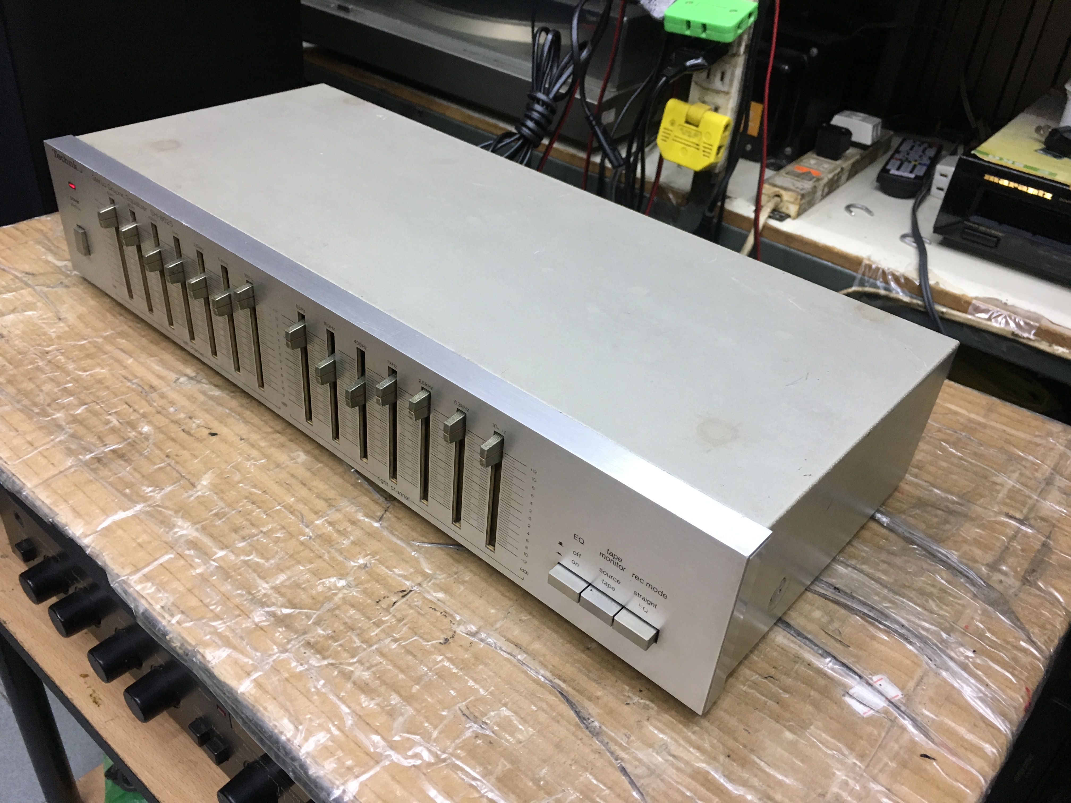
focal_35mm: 29
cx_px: 536
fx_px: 897
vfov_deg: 48.2
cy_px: 402
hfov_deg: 61.7
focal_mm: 4.15
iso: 125
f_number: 2.2
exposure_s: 1/33
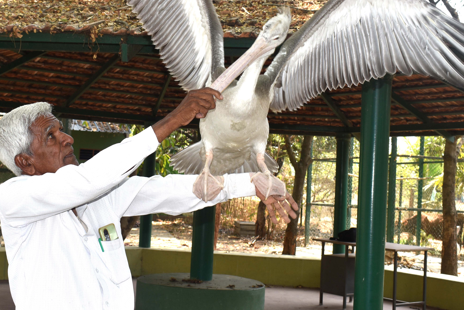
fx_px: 796
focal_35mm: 62
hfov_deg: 32.5
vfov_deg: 21.9
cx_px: 205
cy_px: 108
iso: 100
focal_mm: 27
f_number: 5.6
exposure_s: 1/160
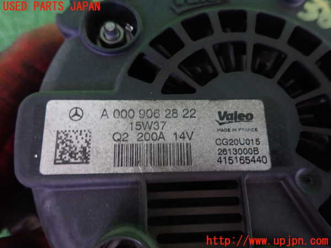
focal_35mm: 25
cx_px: 166
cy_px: 124
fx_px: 239
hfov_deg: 69.4
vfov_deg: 54.9
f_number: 2
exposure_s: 1/30
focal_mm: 4.5
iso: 400
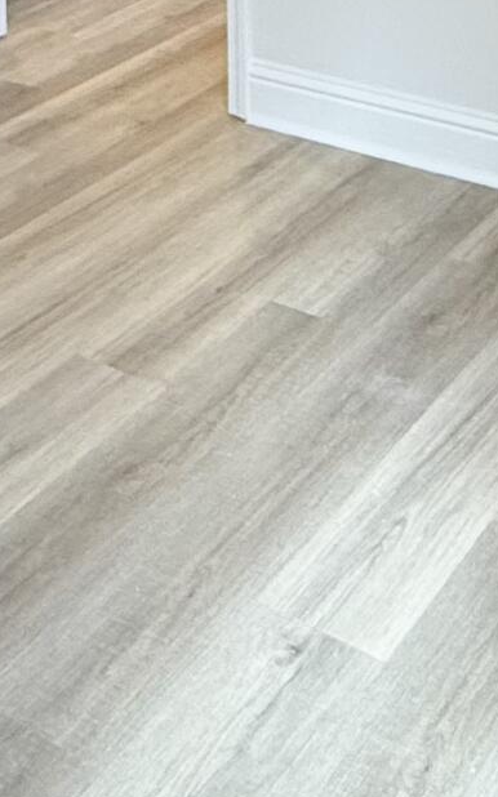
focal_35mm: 72
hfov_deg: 18.0
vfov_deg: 21.9
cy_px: -502
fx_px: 1564
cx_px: 150
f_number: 2.2
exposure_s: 1/120
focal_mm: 2.22
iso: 250
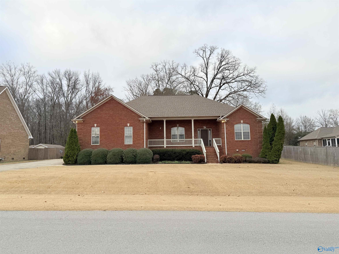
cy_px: 127
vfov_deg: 56.8
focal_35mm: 24
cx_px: 170
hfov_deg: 71.6
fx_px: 235
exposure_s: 1/559
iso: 80
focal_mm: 6.76
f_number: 1.78
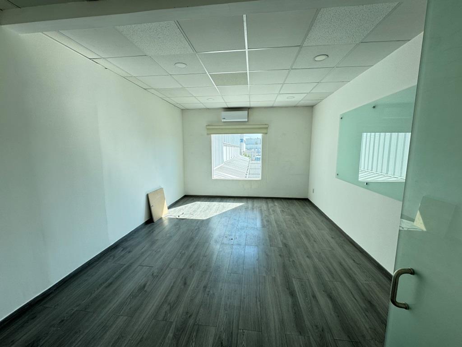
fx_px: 187
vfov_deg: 85.7
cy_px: 174
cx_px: 231
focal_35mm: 14
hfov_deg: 102.1
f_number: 2.2
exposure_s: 1/221
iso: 40
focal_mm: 2.22
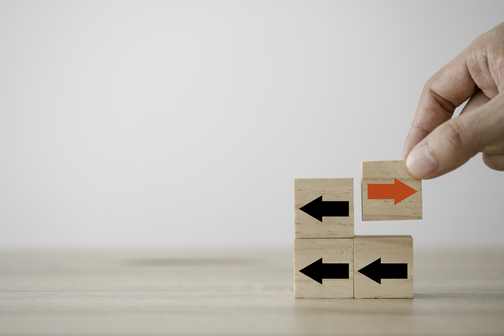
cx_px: 252
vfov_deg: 15.2
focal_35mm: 90
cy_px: 168
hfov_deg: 22.6
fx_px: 1260
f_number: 2.8
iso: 100
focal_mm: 60
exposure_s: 1/125
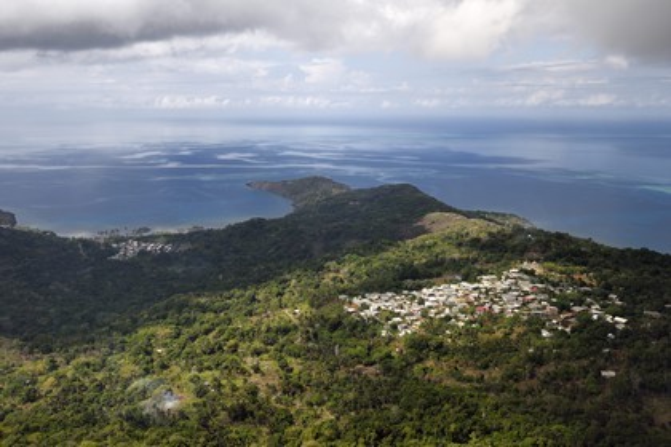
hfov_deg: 54.4
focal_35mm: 35
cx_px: 336
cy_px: 224
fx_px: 652
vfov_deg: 37.9
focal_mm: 35
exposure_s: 1/250
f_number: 16
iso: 200
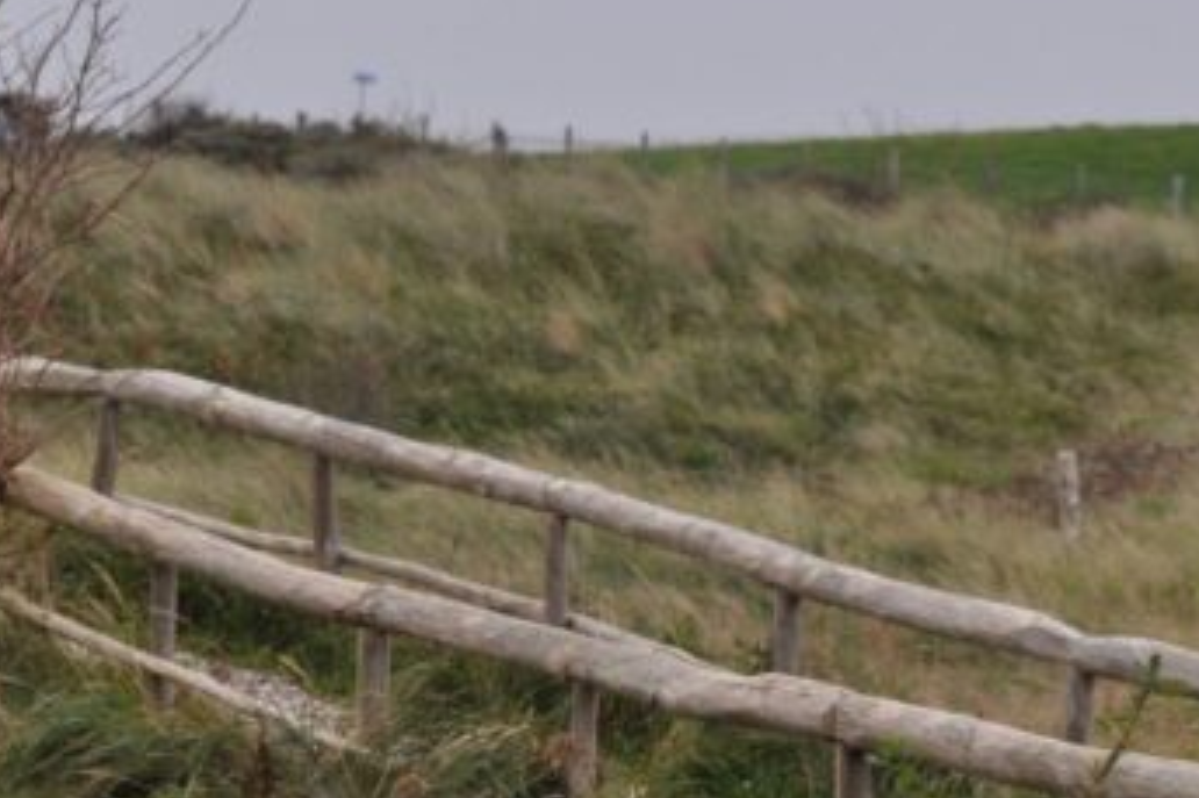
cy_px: 728
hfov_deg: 8.4
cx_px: 1290
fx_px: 8122
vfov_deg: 5.6
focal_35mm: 244
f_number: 5.6
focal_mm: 70
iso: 320
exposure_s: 1/125
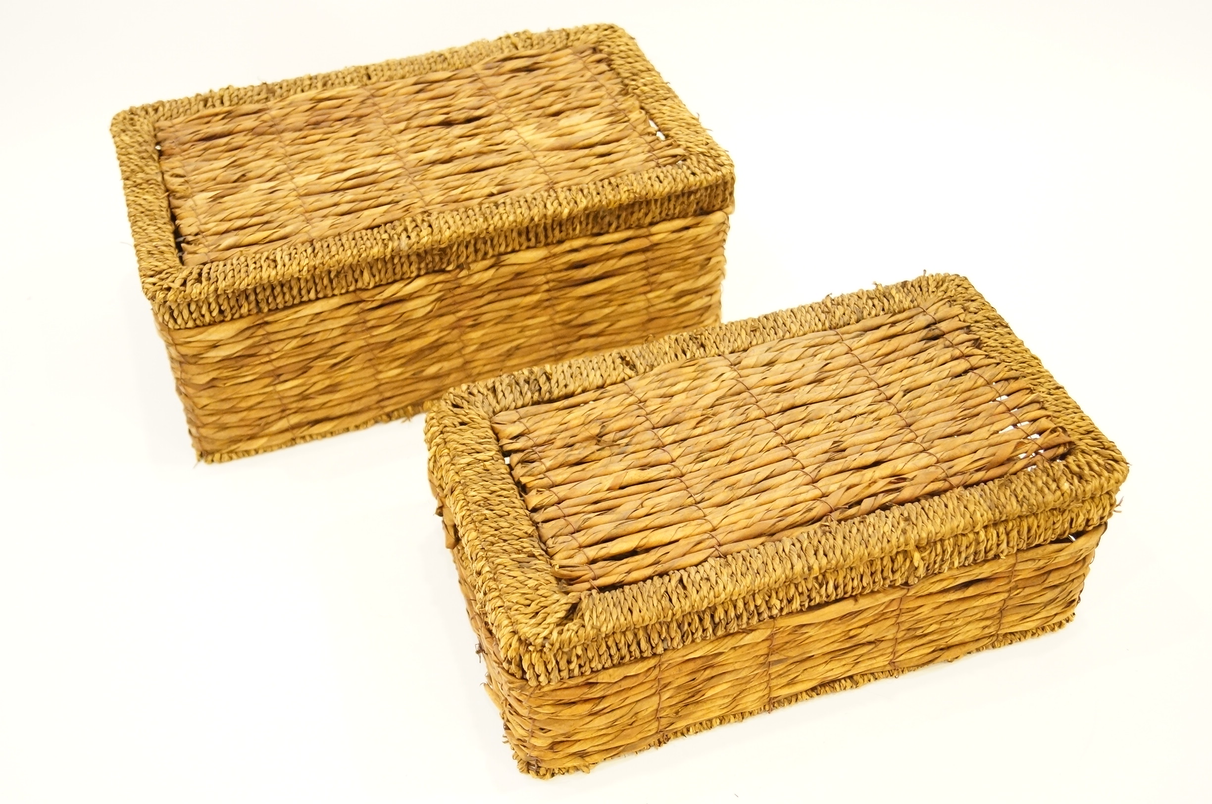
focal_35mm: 39
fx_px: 1311
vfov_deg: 34.1
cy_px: 402
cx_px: 606
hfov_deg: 49.6
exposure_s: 1/30
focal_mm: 26
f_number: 4.5
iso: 3200
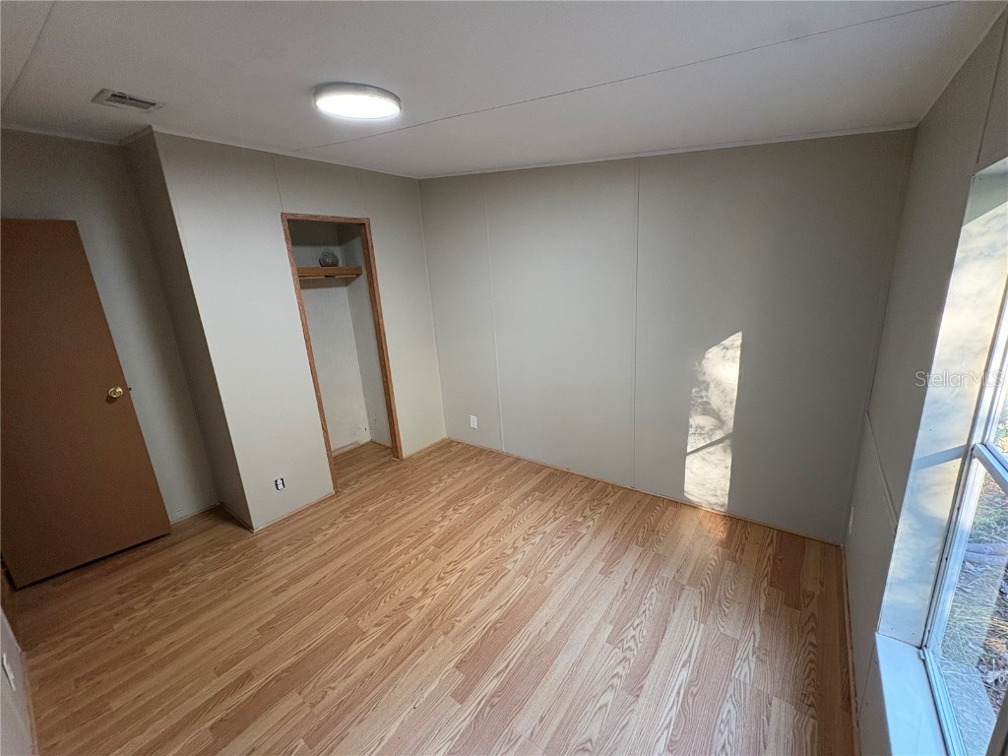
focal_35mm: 14
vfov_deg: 85.7
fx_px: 408
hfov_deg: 102.1
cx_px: 504
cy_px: 378
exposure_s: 1/60
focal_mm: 2.22
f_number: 2.2
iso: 320
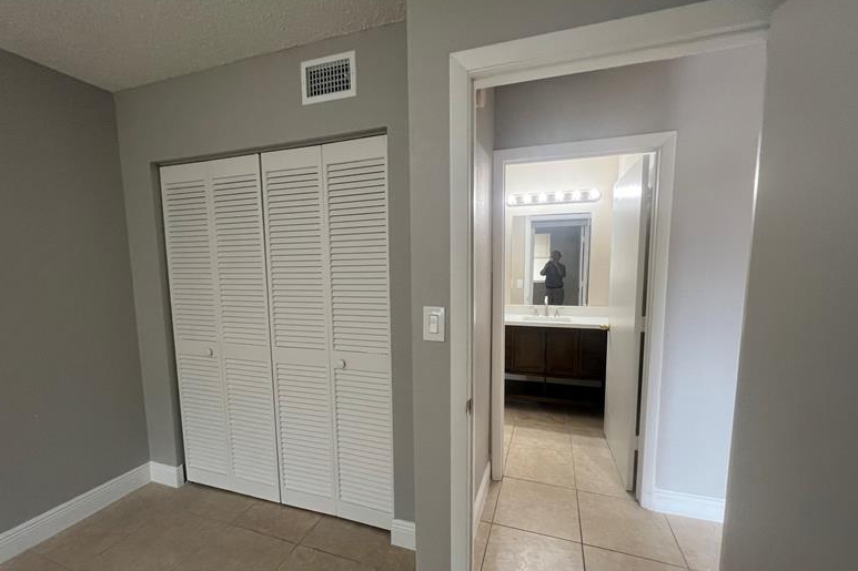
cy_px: 302
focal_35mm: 14
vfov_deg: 81.1
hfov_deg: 104.3
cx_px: 431
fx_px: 334
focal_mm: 1.57
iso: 160
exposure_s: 1/120
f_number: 1.8
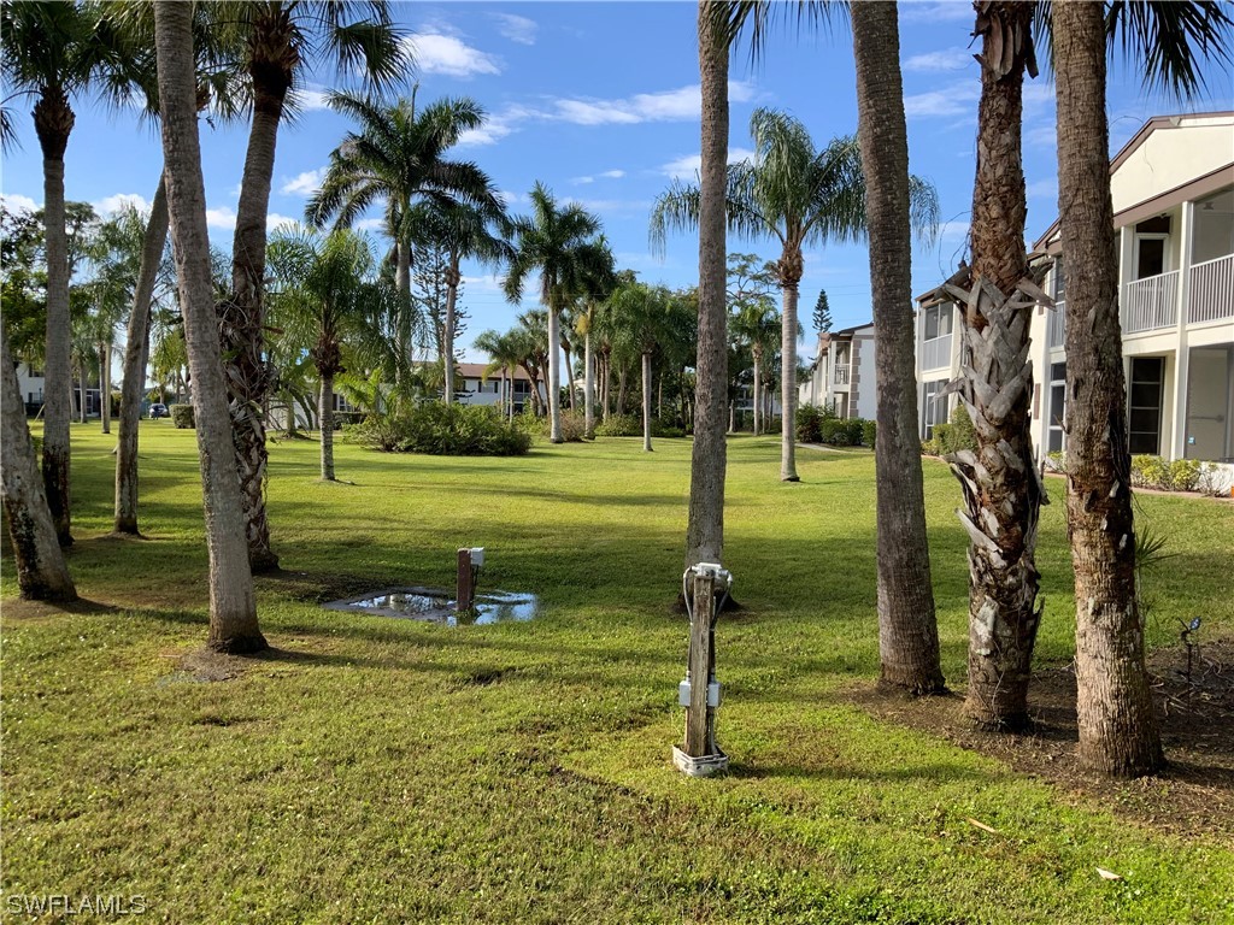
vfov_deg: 48.2
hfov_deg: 61.7
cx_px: 617
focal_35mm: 29
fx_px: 1034
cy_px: 462
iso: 16
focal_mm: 3
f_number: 1.8
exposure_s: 1/978
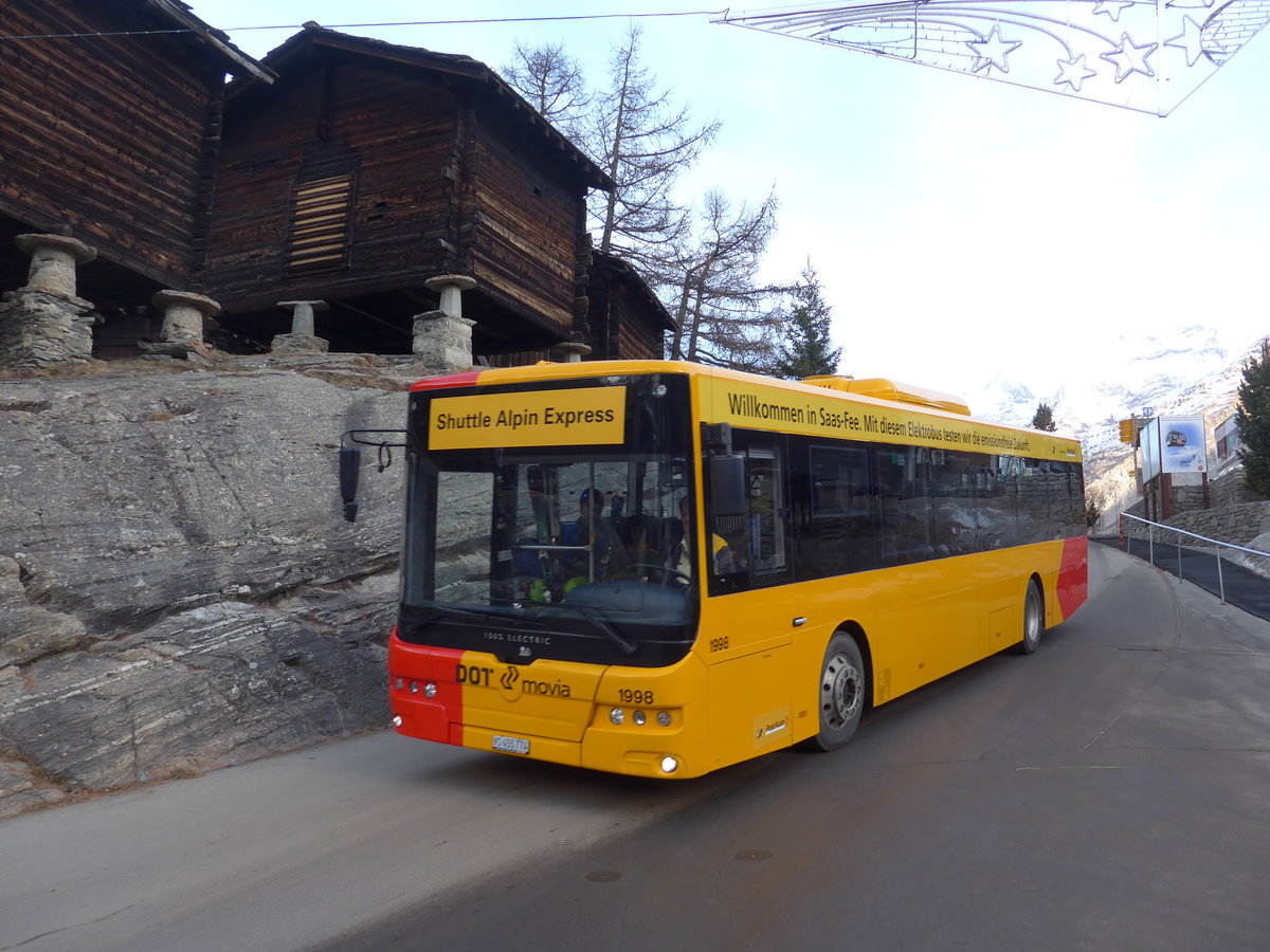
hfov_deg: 61.7
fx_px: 1064
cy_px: 476
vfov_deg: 48.2
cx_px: 635
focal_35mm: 29
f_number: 2.8
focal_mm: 6
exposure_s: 1/200
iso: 80
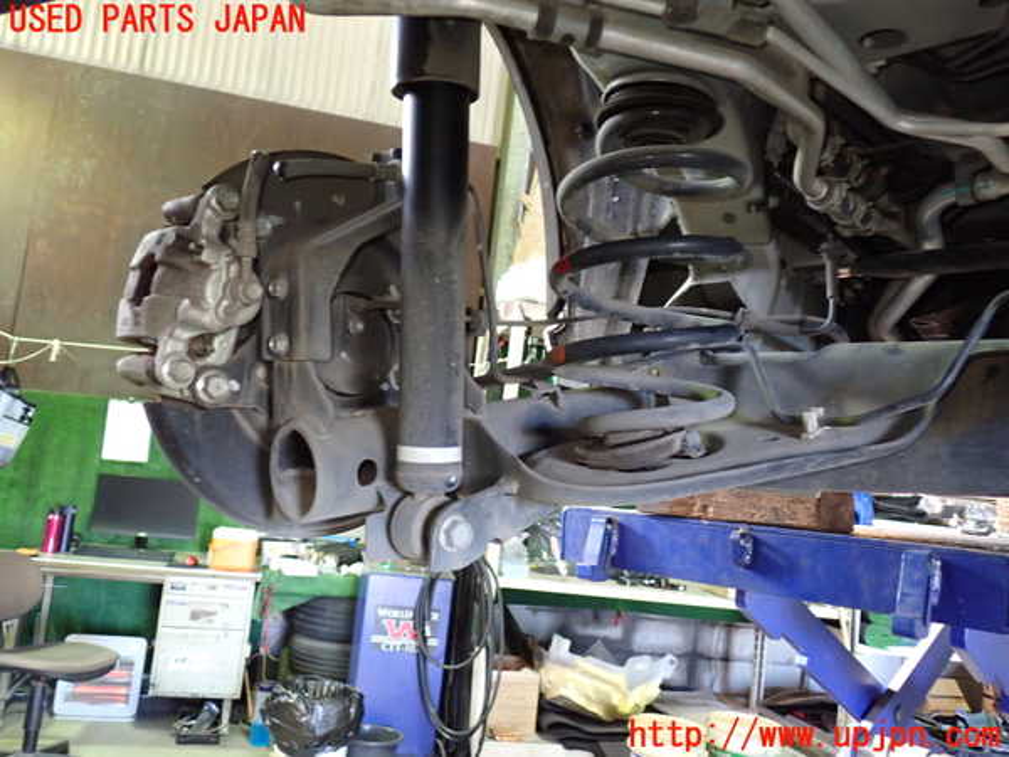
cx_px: 504
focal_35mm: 30
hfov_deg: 60.0
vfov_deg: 46.8
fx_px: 874
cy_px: 378
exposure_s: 1/30
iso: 640
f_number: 2.3
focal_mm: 5.4
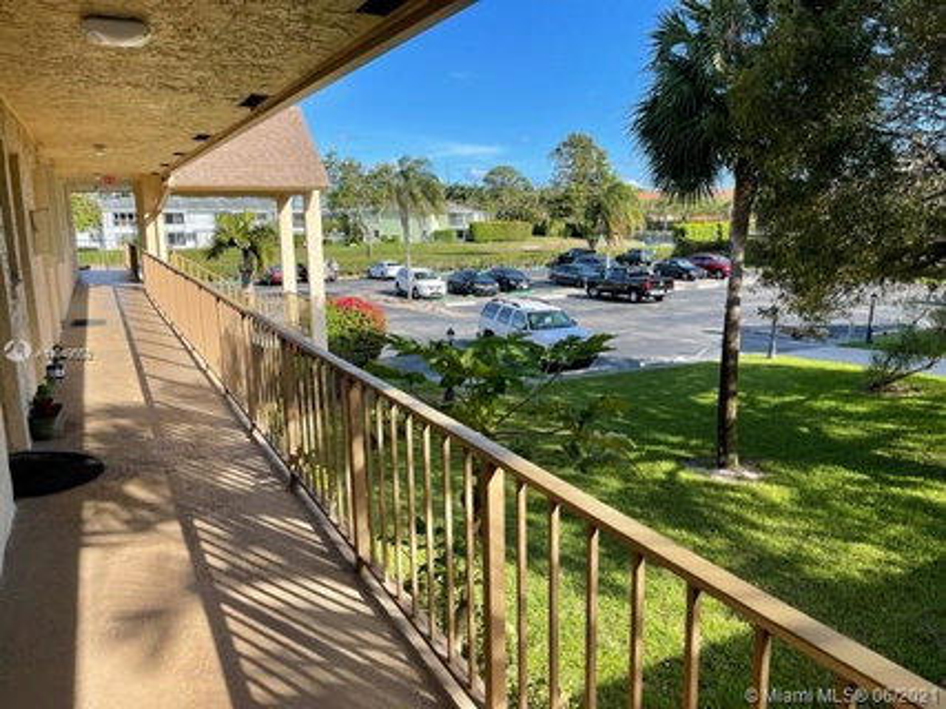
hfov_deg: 67.3
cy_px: 354
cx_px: 473
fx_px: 710
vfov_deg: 53.0
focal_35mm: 26
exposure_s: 1/2083
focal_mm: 5.1
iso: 32
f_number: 1.6
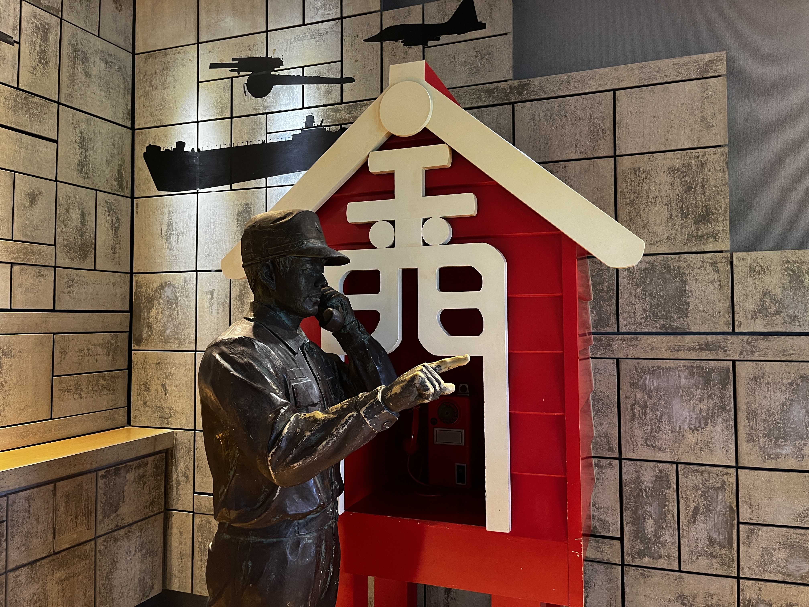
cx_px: 404
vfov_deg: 53.1
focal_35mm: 26
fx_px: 608
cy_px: 304
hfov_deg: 67.3
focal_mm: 5.1
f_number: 1.6
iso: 400
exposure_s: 1/60
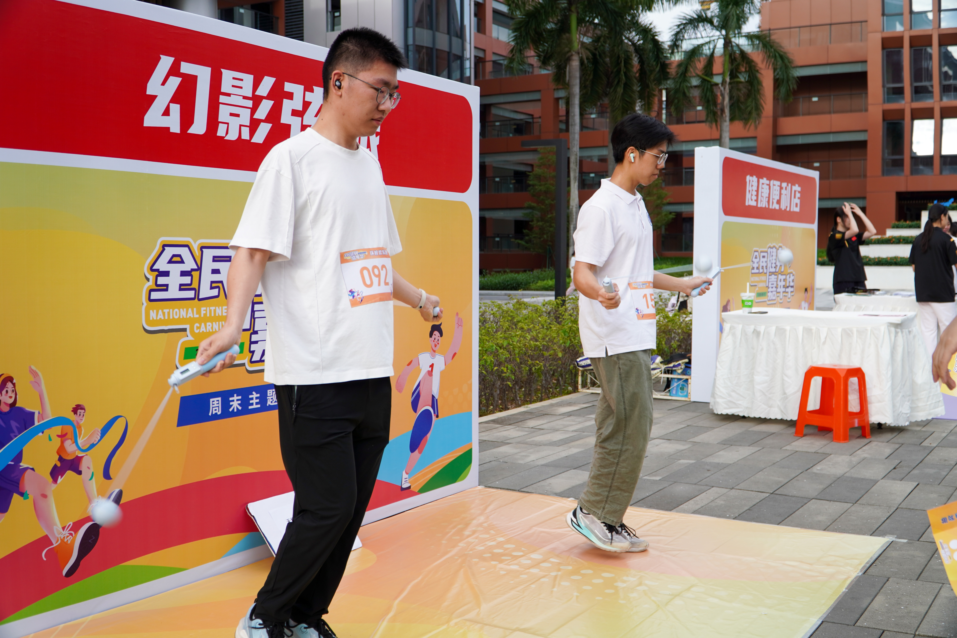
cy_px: 319
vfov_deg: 36.9
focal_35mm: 36
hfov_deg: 53.1
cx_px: 478
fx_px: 957
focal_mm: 24
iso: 100
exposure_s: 1/320
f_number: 4
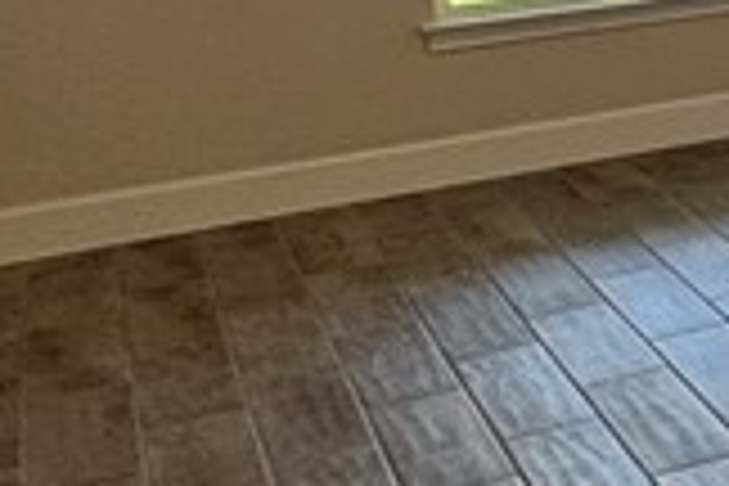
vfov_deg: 14.3
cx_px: 1899
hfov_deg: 13.4
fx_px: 1863
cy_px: -122
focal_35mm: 92
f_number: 2.2
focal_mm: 2.22
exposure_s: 1/120
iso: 80
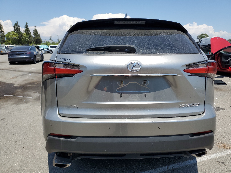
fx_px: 174
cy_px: 86
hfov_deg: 67.3
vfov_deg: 53.1
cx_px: 116
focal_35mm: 26
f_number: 1.5
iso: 50
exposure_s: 1/5000
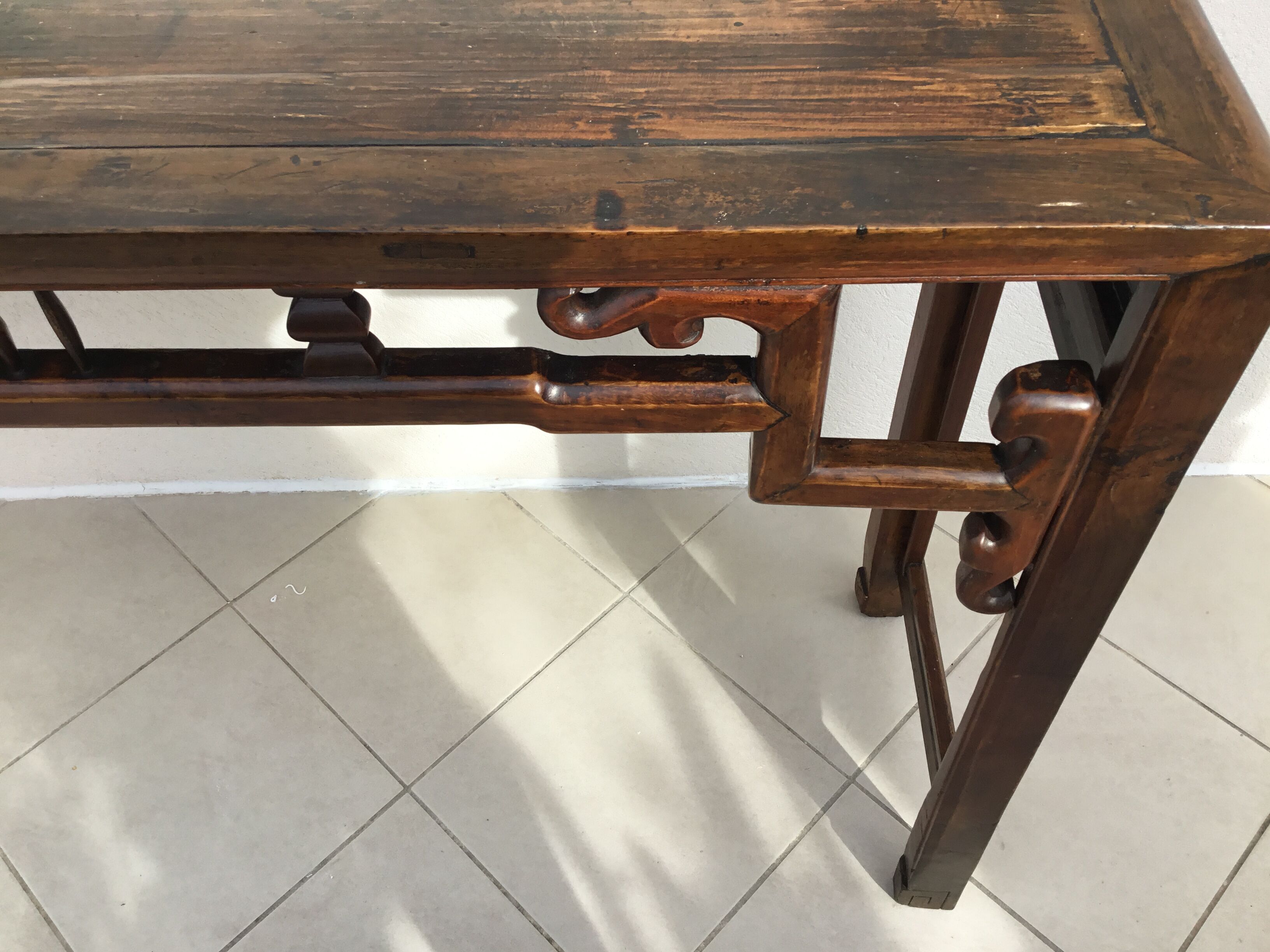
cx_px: 635
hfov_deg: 58.4
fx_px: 1137
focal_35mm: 31
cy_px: 476
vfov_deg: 45.4
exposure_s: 1/452
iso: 25
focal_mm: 3.3
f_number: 2.4
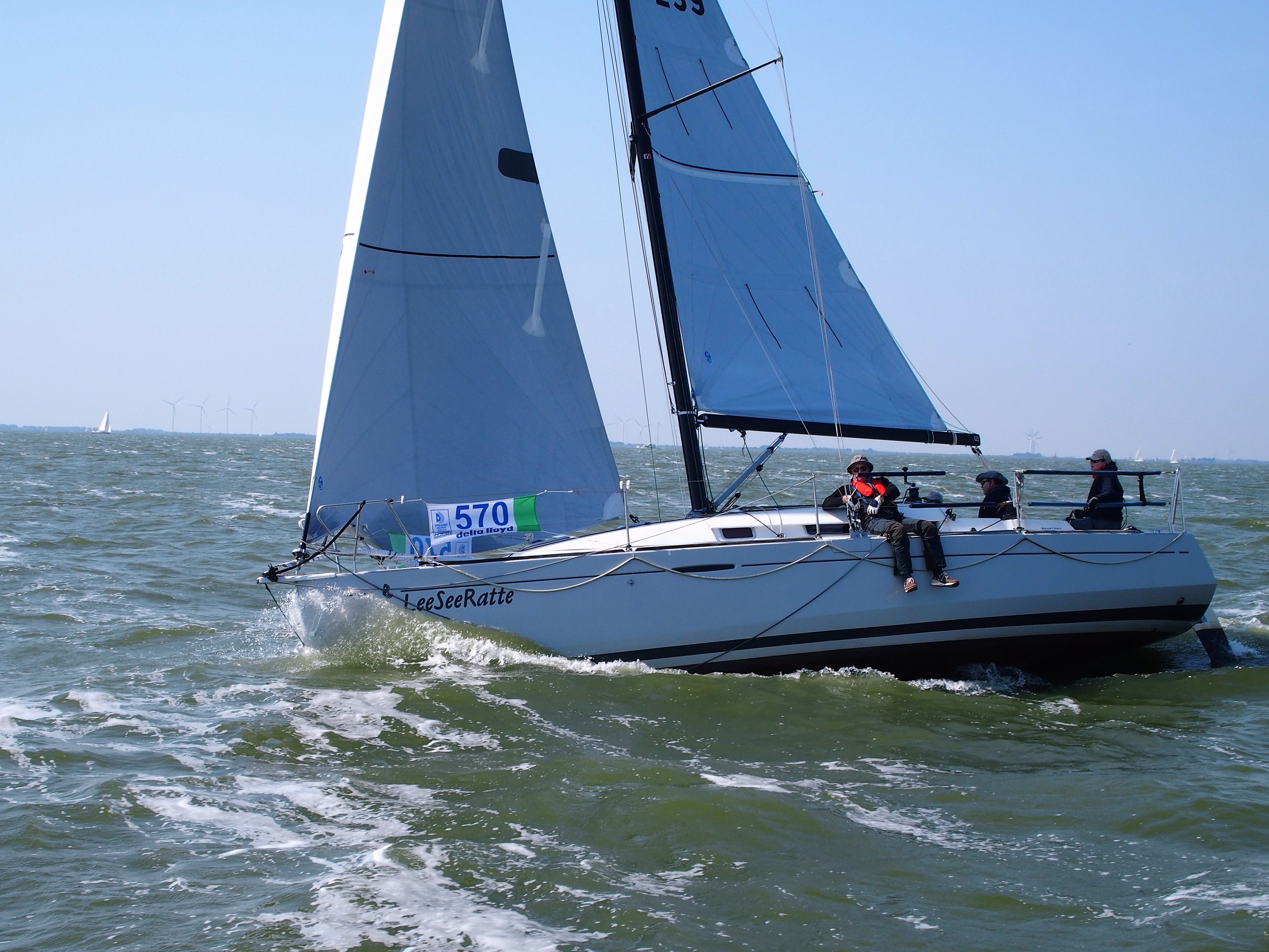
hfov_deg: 31.2
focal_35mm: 62
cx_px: 634
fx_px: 2273
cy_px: 476
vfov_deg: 23.7
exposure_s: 1/640
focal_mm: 13.2
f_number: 5
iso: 100
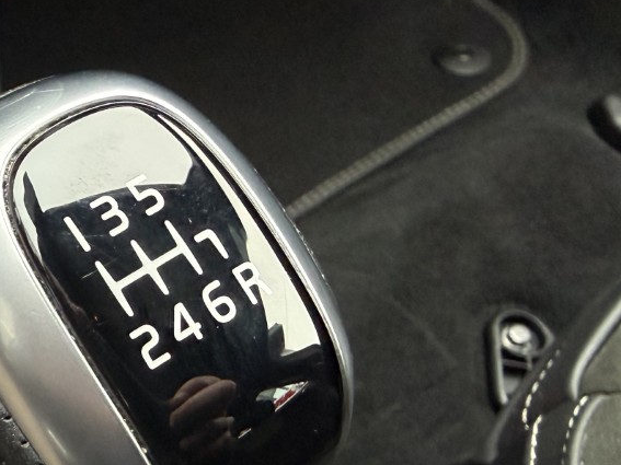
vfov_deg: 23.9
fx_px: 1094
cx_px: 87
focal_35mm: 61
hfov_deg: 30.6
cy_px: 304
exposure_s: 1/76
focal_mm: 2.22
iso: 320
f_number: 2.2
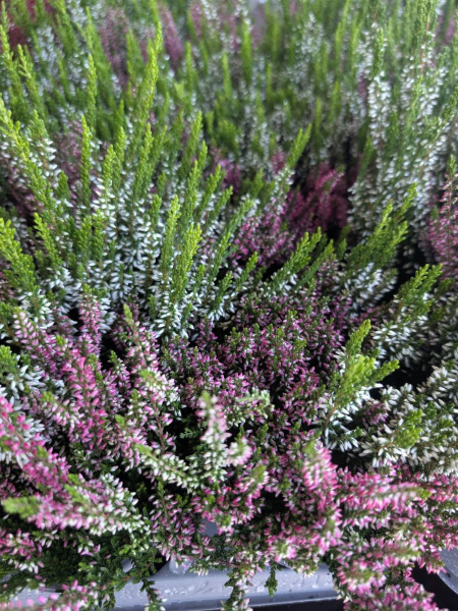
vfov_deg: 71.6
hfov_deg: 56.8
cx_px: 229
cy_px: 306
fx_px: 423
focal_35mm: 24
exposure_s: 1/298
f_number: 1.68
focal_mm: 6.9
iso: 427
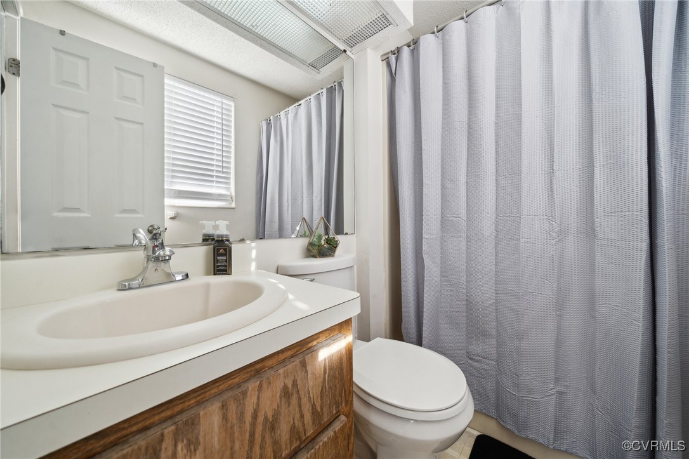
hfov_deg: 112.6
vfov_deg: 89.9
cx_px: 344
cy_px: 230
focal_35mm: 12
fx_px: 230
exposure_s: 1/15
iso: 125
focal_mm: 12
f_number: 7.1
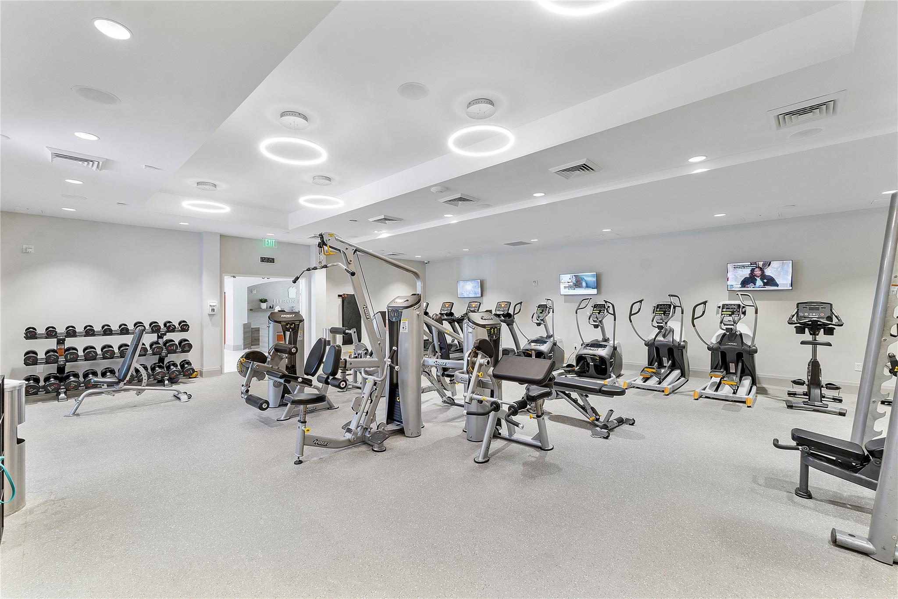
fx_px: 374
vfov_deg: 77.3
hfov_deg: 100.4
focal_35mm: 15
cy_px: 300
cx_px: 449
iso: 160
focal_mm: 10
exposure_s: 1/2
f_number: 11
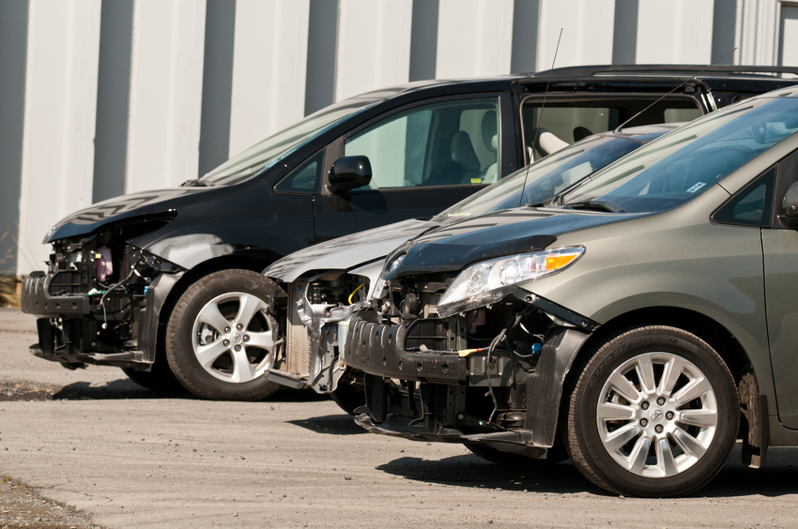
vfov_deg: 6.8
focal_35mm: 202
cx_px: 399
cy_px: 264
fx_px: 4482
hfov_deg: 10.2
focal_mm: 135
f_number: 6.3
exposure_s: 1/1250
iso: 200
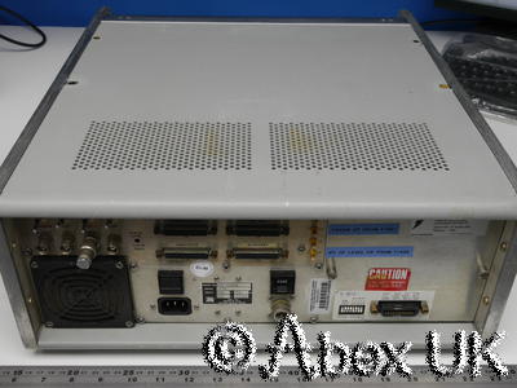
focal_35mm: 38
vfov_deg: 37.7
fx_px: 568
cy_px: 194
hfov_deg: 49.0
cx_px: 258
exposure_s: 1/15
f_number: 11
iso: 400
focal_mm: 19
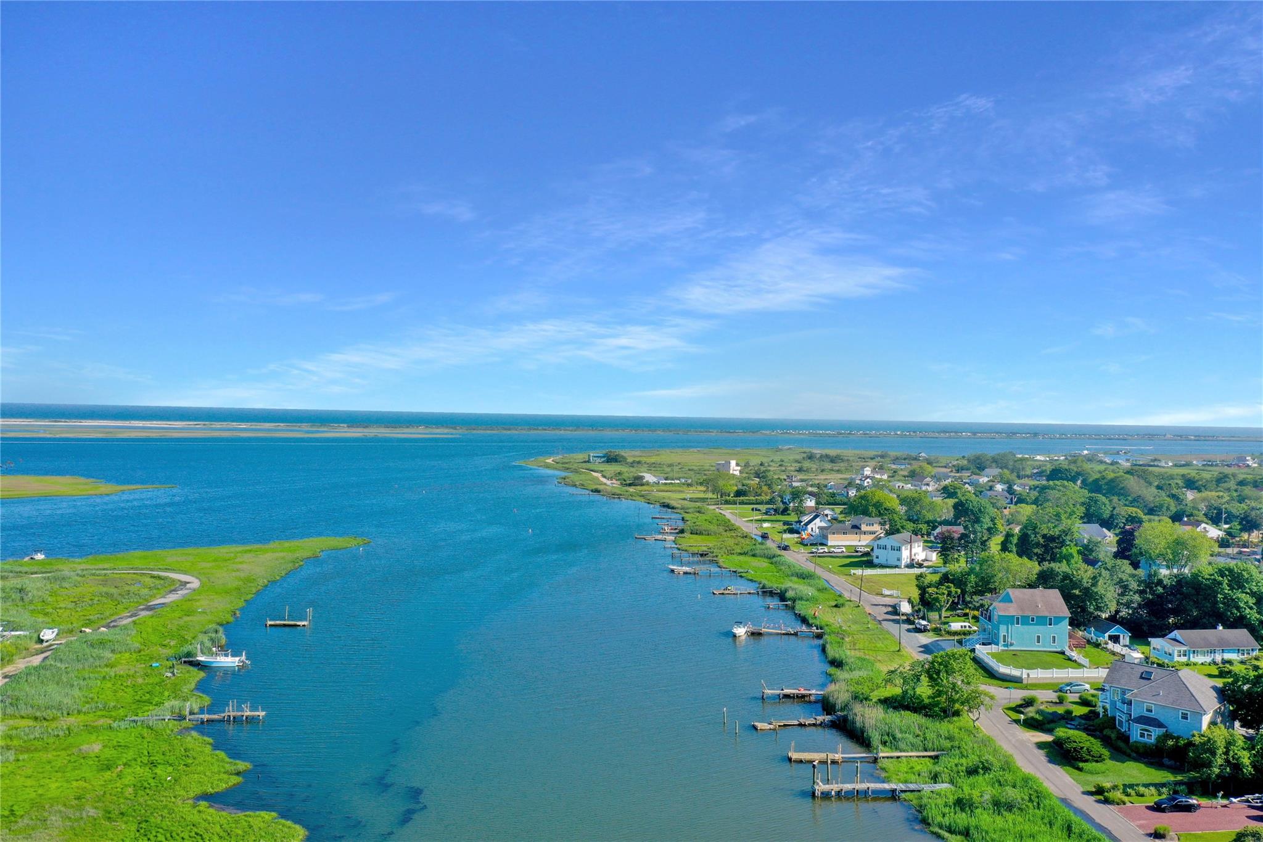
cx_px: 632
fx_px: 982
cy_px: 421
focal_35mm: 28
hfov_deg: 65.5
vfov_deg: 46.4
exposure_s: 1/1250
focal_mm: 10.26
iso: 100
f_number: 5.6
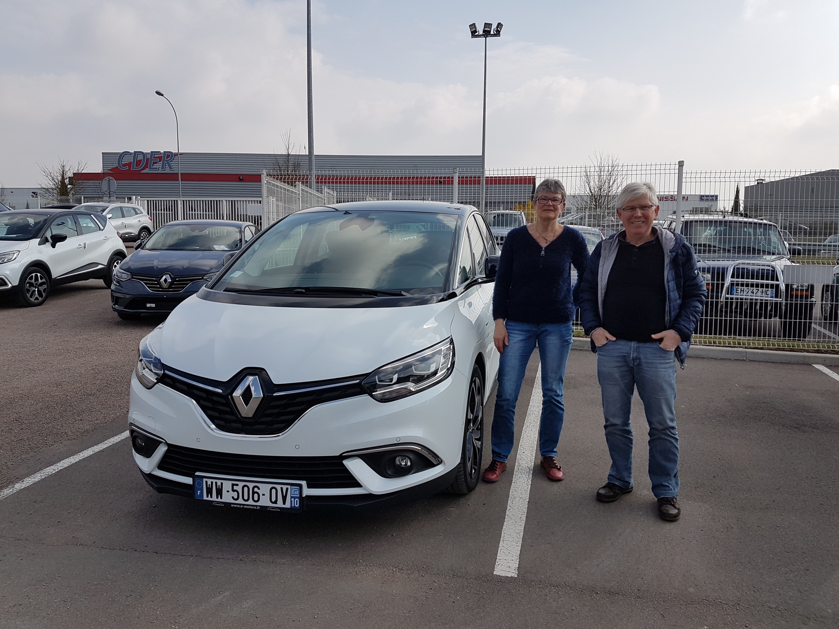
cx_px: 420
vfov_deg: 53.1
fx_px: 630
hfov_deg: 67.3
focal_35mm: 26
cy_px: 314
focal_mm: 4.2
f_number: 1.7
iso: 40
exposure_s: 1/2640
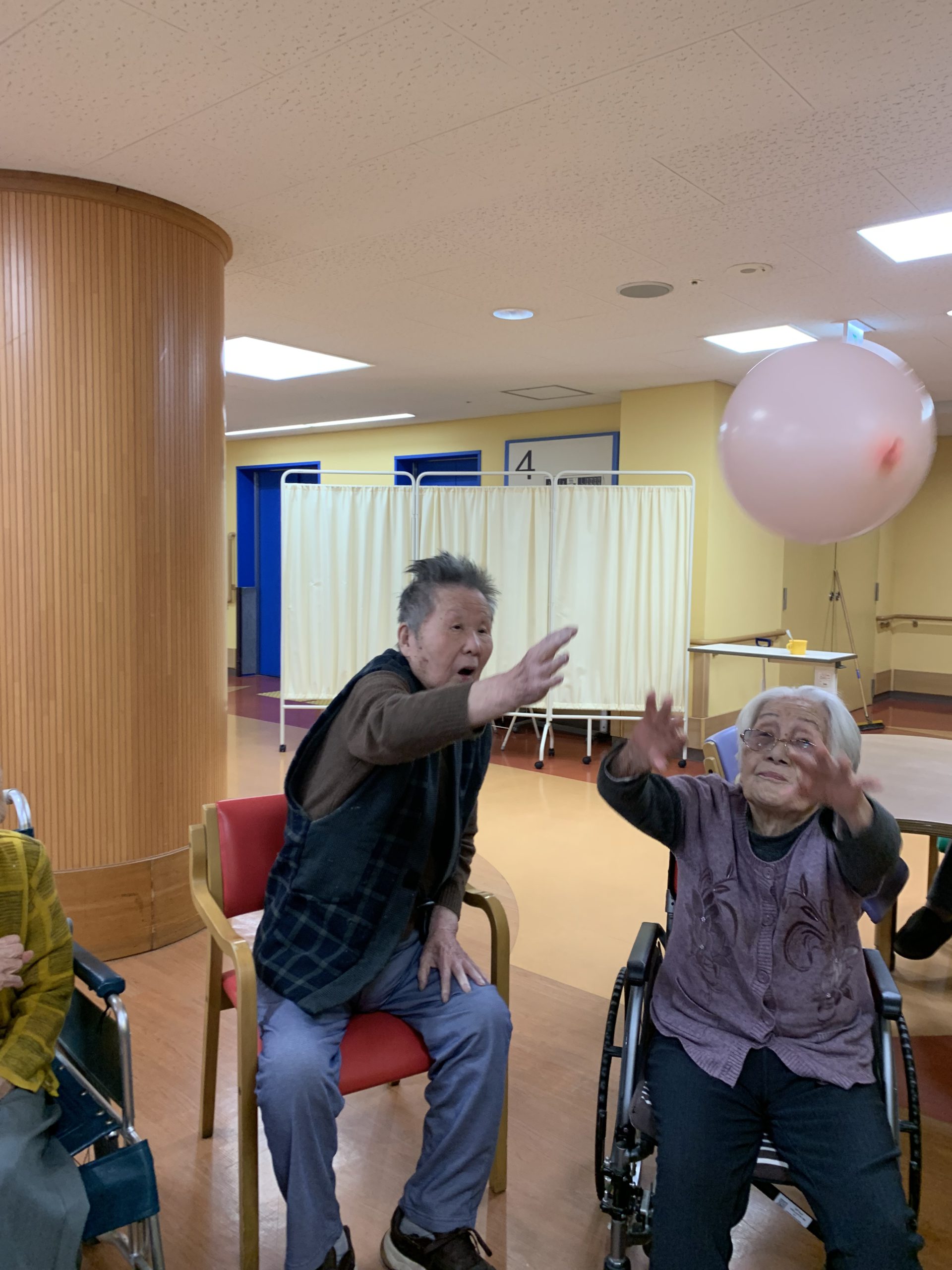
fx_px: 953
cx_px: 476
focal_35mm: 26
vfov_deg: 67.3
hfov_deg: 53.1
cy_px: 635
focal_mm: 4.25
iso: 100
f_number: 1.8
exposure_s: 1/97
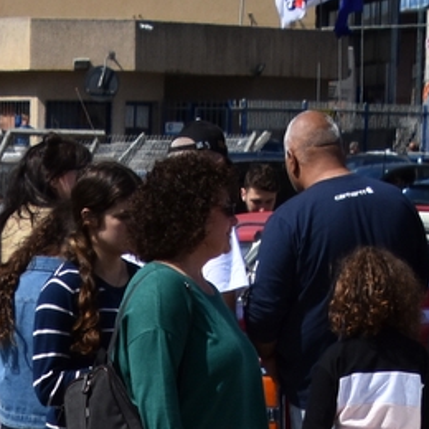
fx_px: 4122
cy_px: 606
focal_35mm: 294
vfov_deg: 5.9
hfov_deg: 5.9
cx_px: -315
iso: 320
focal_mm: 50
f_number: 8
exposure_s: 1/2000
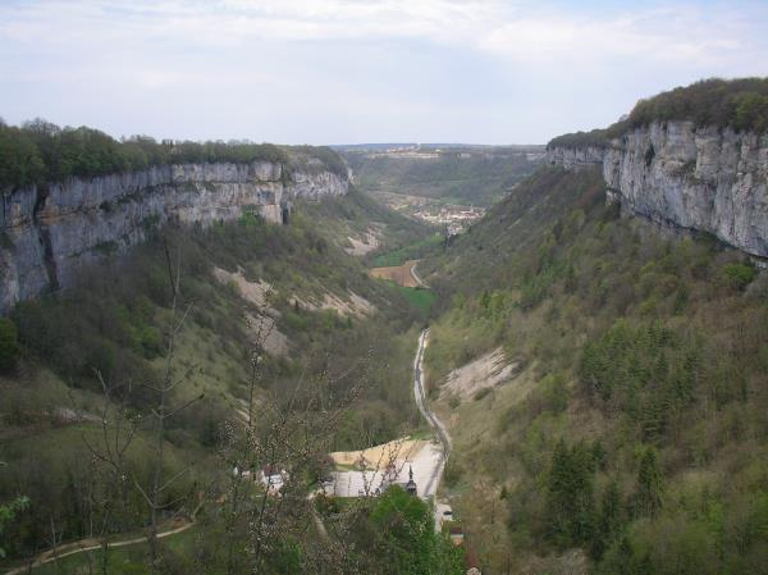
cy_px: 288
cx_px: 384
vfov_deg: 38.6
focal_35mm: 37
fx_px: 820
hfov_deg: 50.2
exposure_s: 1/125
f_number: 6.9
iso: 50
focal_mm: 5.7
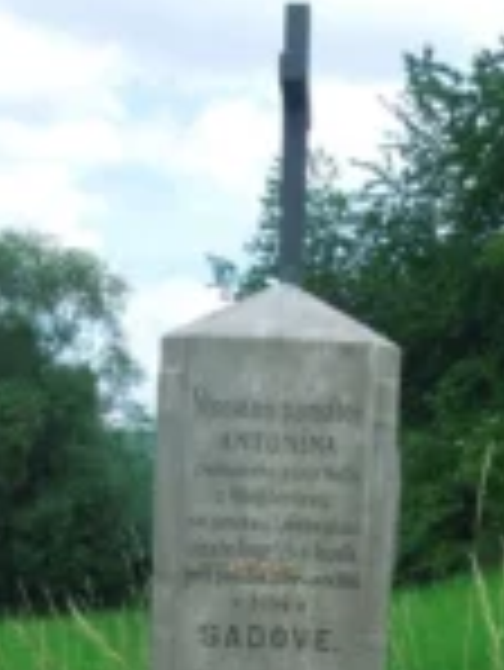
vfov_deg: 31.3
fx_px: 1144
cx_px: 284
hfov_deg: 24.8
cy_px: 589
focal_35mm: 59
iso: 400
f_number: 6.6
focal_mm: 4.5
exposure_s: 1/640
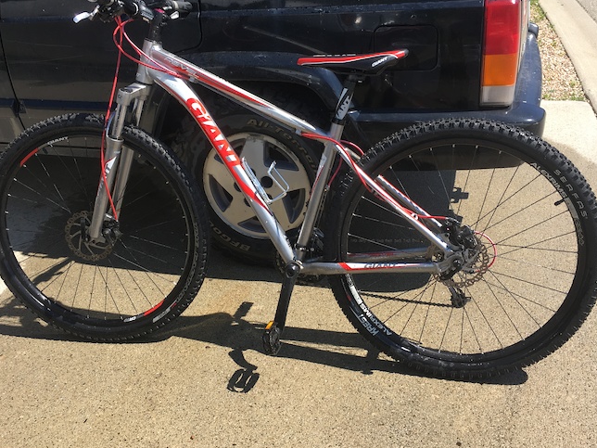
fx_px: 621
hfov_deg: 51.3
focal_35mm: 36
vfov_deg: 39.6
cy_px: 203
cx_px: 289
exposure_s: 1/646
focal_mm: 4.15
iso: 25
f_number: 2.2
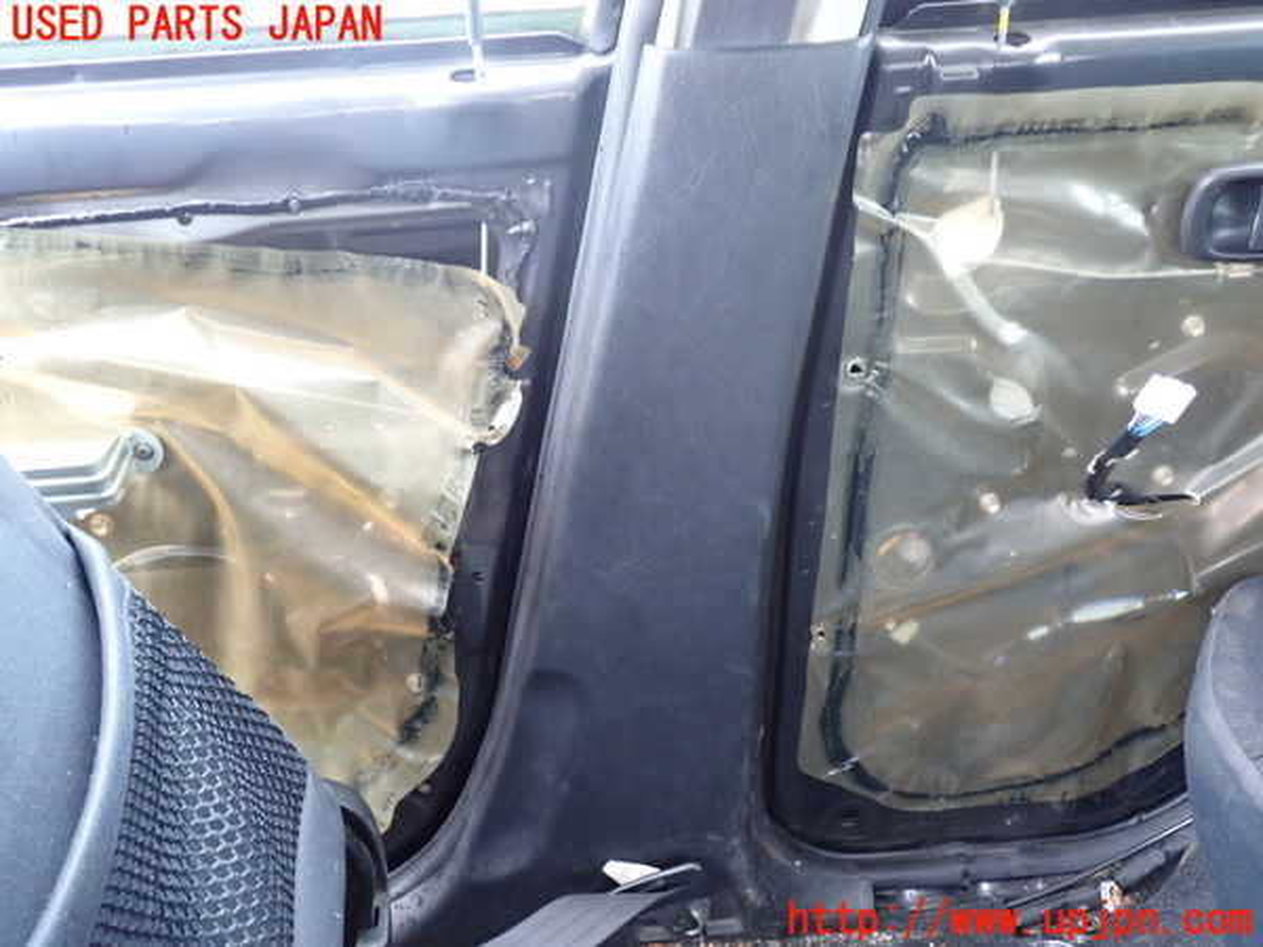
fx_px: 1095
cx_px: 632
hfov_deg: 60.0
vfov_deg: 46.8
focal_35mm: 30
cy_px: 474
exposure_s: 1/30
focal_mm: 5.4
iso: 640
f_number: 2.3
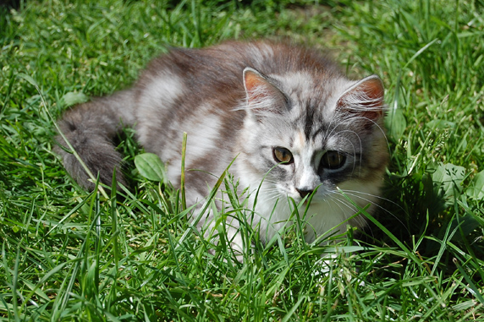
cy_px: 156
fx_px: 1163
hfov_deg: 23.5
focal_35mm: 87
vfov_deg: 15.8
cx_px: 234
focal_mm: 55
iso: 320
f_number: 5.6
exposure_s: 1/1000
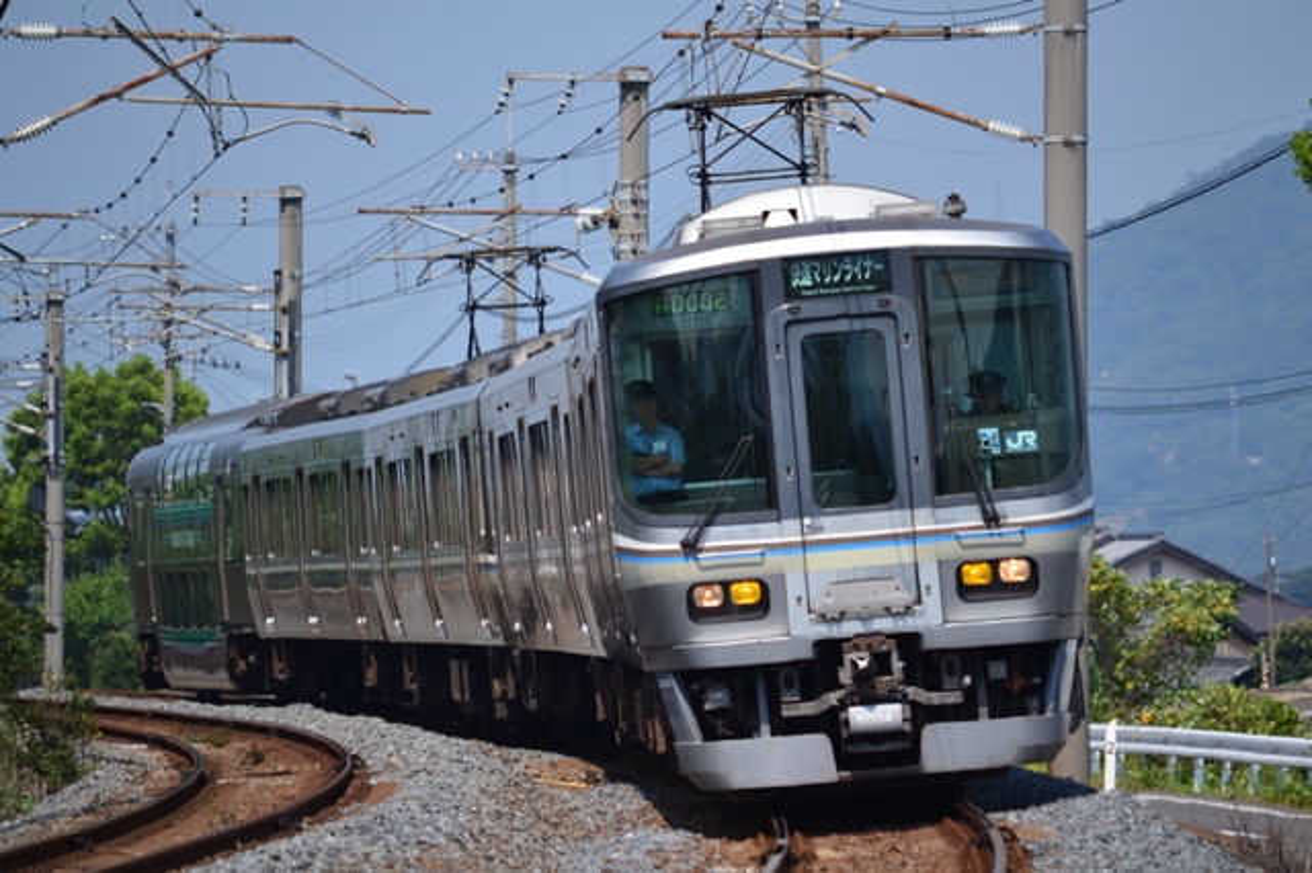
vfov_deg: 4.6
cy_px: 436
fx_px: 10927
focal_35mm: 300
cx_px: 656
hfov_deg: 6.9
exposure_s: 1/800
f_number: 5.6
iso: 200
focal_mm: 200
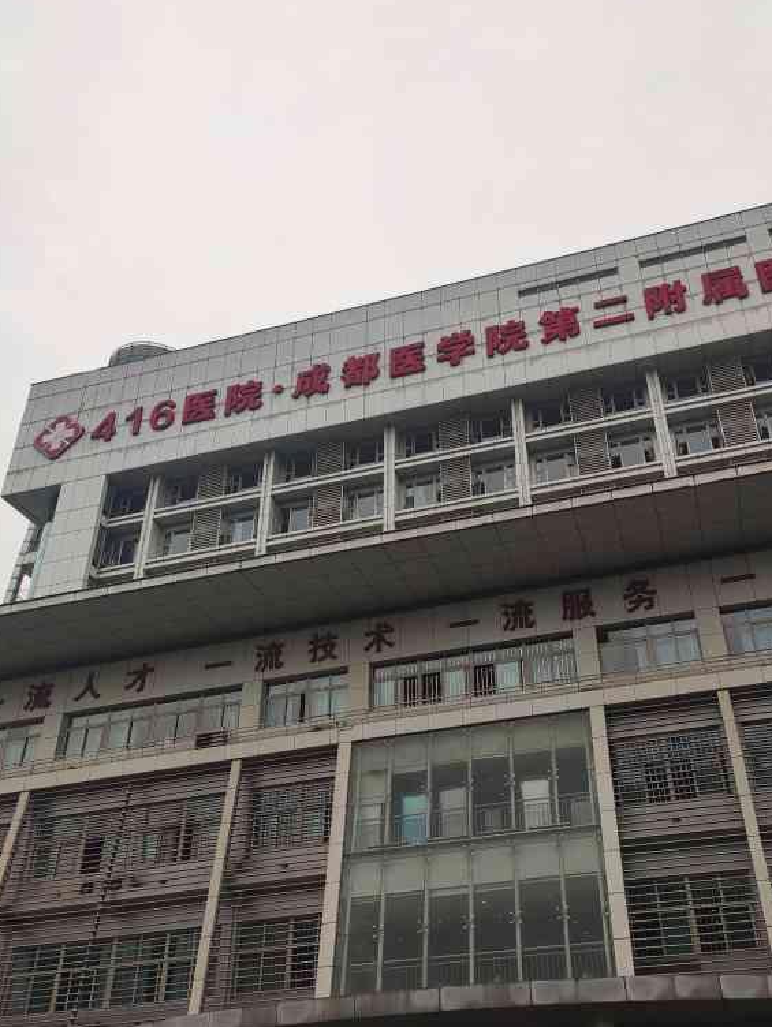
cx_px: 469
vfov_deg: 58.3
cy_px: 533
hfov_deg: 45.2
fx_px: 921
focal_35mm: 31
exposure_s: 1/2000
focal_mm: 4.74
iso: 113
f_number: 1.79
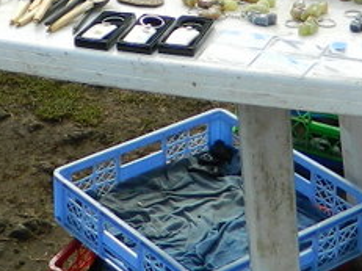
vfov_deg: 12.3
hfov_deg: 17.6
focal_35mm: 111
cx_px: 94
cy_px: -211
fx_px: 1160
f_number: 3.1
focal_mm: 4.5
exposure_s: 1/800
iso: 80
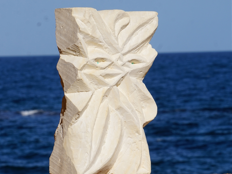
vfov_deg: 6.5
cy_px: 83
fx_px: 1535
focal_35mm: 229
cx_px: 106
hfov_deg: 8.6
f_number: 14
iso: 100
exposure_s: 1/200
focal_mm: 94
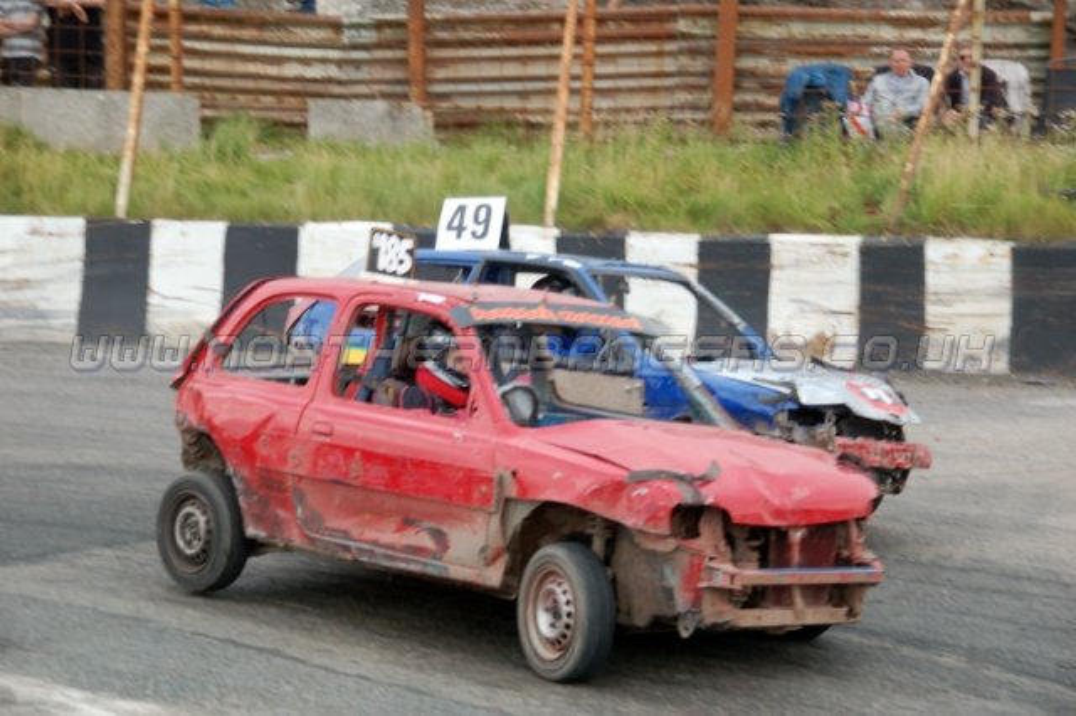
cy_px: 358
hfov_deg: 20.9
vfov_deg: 14.0
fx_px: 2913
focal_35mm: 98
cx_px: 538
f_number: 5.3
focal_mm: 65
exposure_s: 1/250
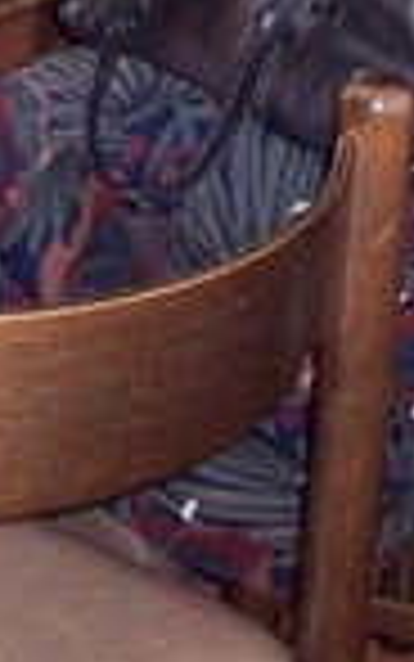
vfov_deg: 12.7
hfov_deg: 8.2
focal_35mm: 160
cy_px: -149
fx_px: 2886
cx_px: -32
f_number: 2.8
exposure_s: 1/45
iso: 200
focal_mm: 6.2
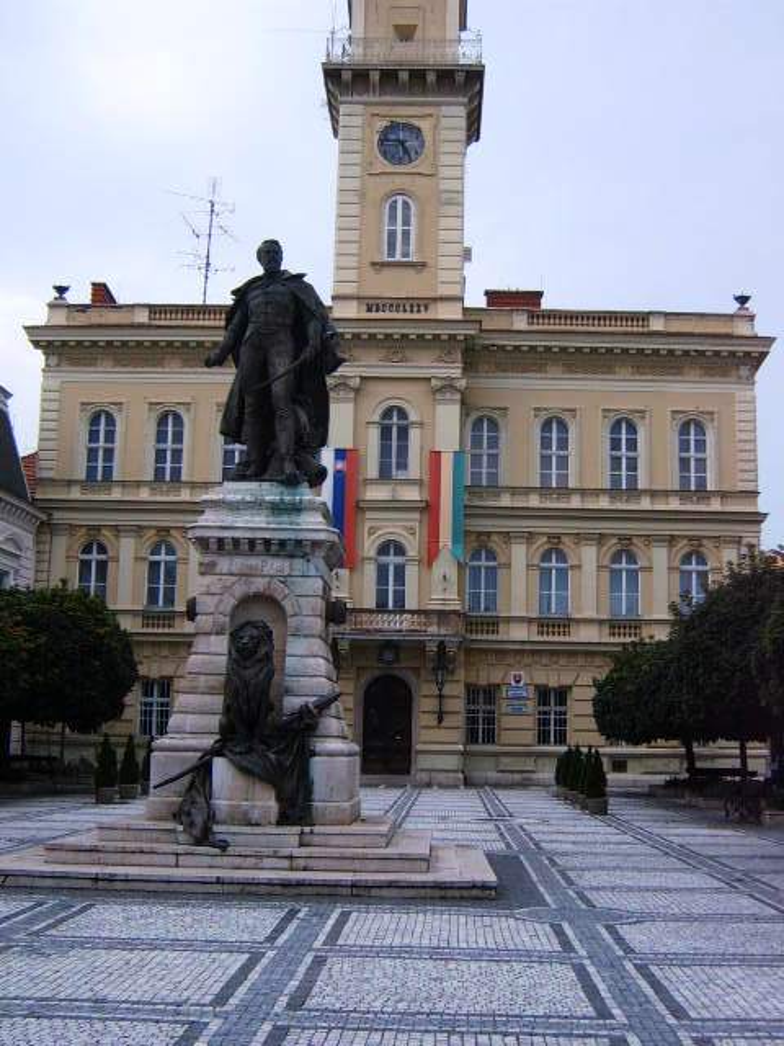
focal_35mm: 38
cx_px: 392
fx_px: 1148
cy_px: 523
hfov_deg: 37.7
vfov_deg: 49.0
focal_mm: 5.8
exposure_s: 1/500
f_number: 2.8
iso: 63
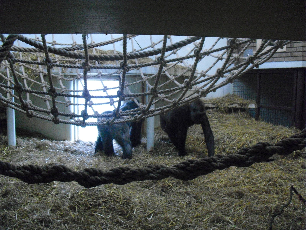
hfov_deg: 51.4
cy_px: 115
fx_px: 318
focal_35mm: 36
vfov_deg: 39.7
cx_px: 153
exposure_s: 1/80
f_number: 3.1
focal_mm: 6.3
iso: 800
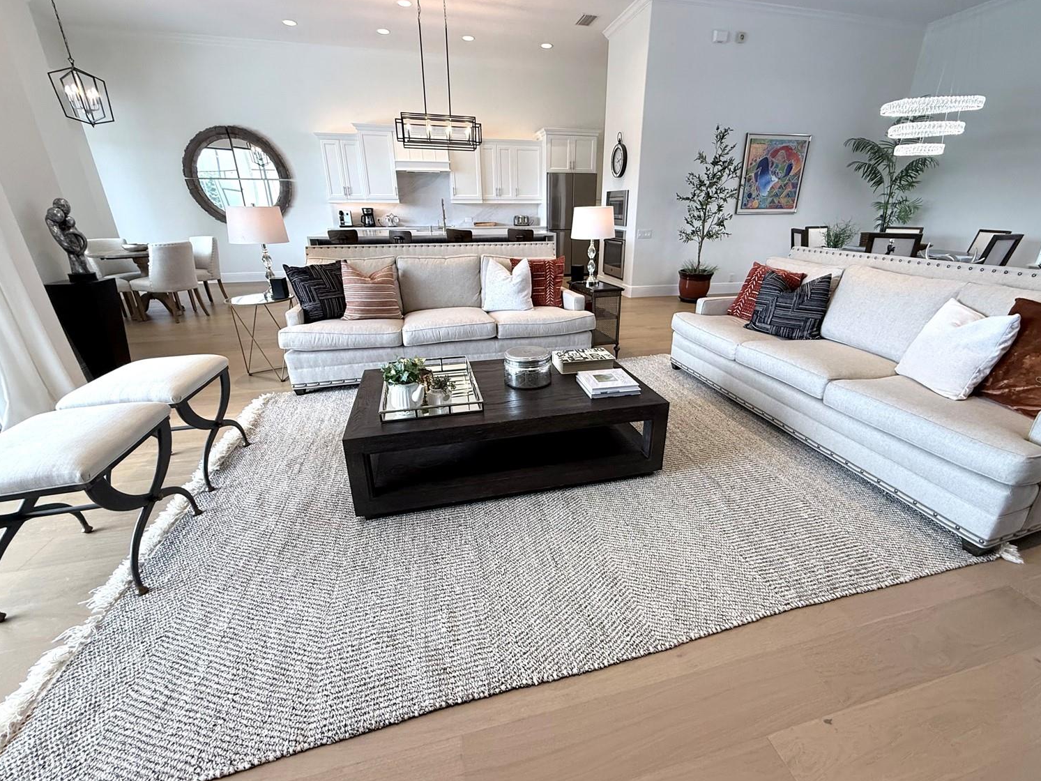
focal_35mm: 15
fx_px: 451
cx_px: 543
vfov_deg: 81.7
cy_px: 381
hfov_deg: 98.1
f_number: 2.2
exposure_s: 1/120
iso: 200
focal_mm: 2.22
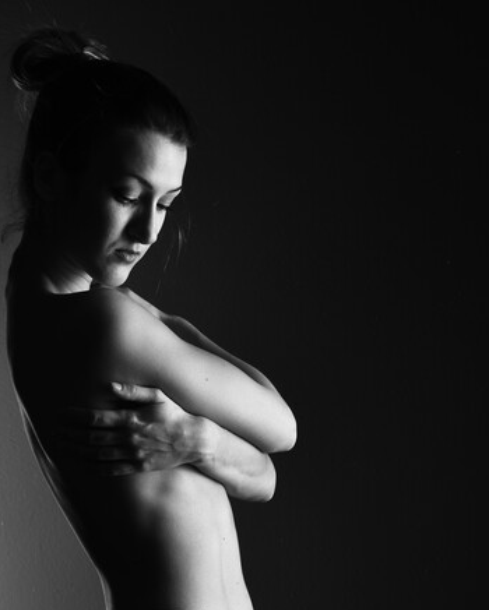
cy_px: 501
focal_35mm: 137
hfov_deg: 11.3
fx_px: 2477
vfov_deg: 14.0
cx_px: 223
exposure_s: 1/100
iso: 125
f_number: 11
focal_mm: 85
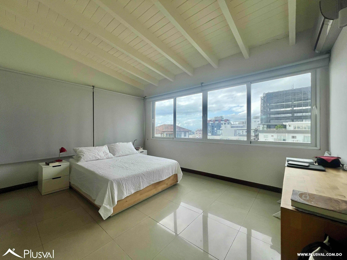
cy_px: 130
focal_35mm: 13
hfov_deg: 106.2
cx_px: 174
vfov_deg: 89.9
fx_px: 130
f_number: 1.8
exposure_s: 1/407
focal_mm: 1.57
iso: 32
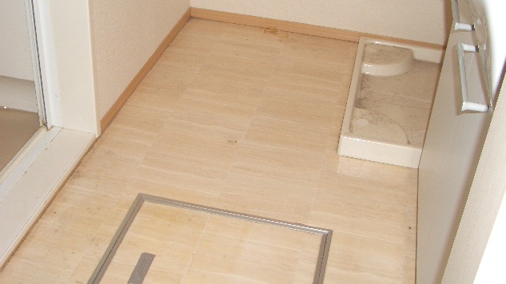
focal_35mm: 54
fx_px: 724
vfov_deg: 22.2
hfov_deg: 38.5
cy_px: 123
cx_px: 251
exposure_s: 1/60
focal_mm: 8.2
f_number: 3.1
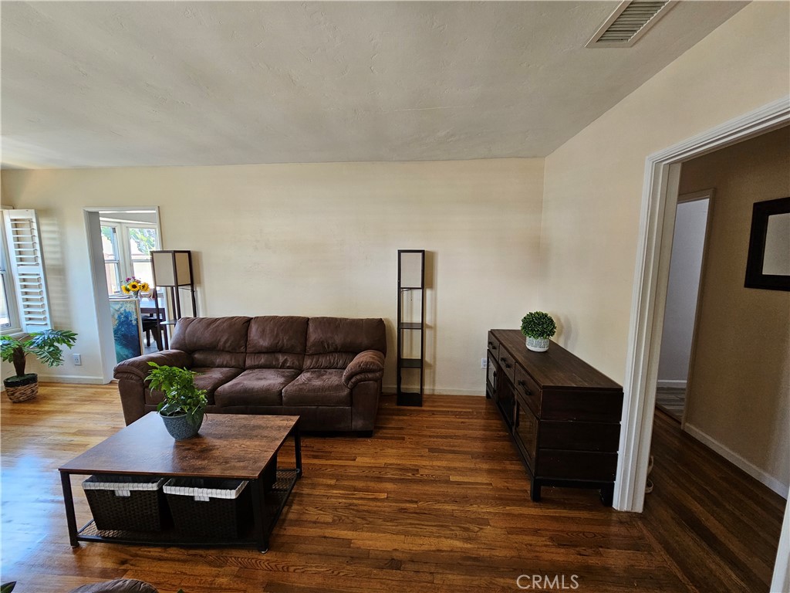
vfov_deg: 89.9
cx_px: 395
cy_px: 296
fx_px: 297
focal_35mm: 13
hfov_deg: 106.2
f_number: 2.2
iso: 200
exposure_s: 1/60
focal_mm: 2.2
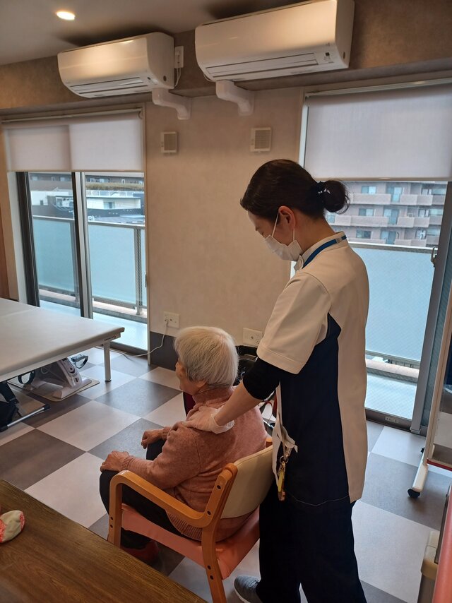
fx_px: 435
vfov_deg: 69.4
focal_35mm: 25
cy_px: 302
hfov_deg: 54.9
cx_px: 226
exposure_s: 1/49
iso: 64
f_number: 1.8
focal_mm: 4.6
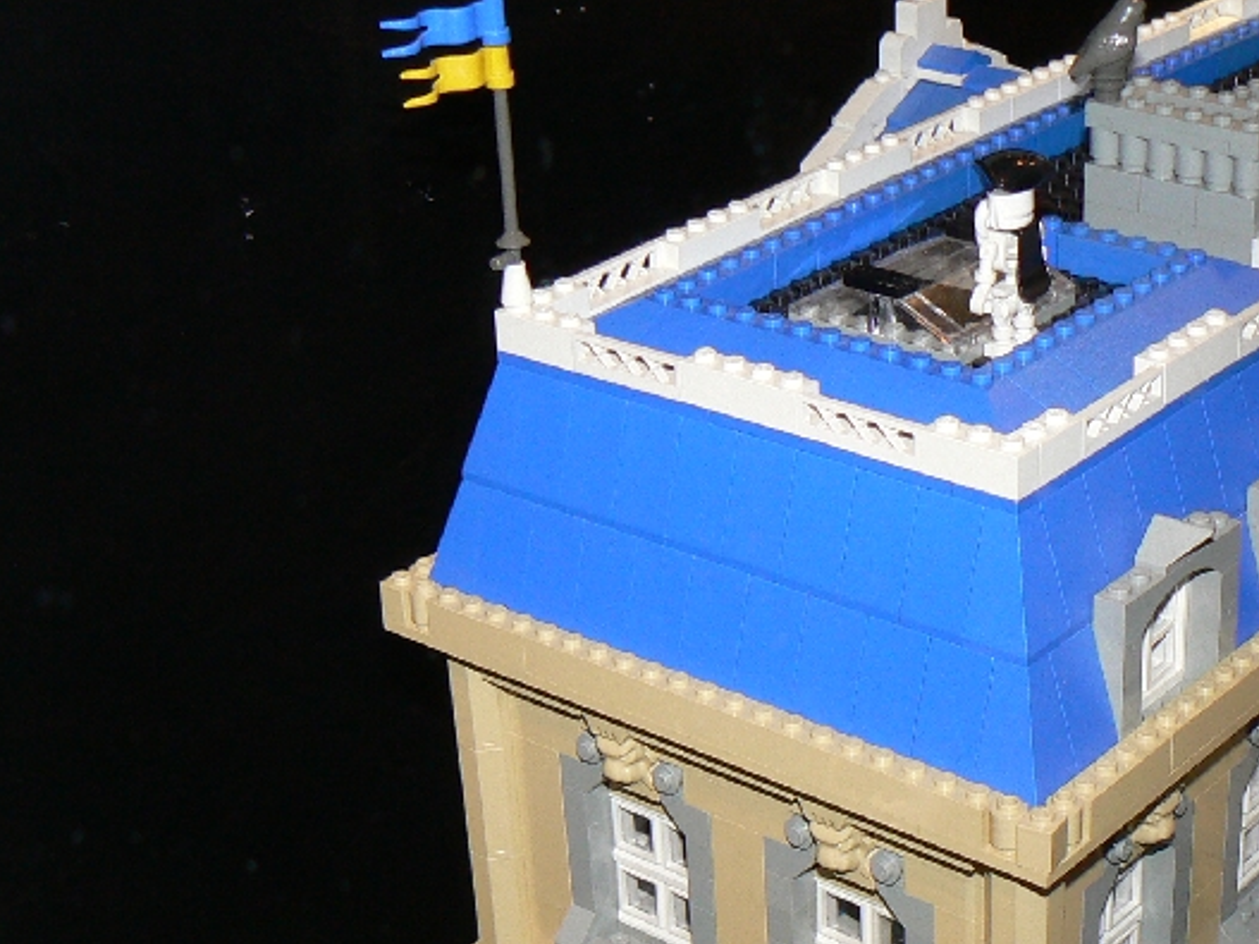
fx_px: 2545
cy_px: 781
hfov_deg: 27.8
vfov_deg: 20.7
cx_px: 650
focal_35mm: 70
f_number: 2.8
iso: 100
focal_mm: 6
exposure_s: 1/30
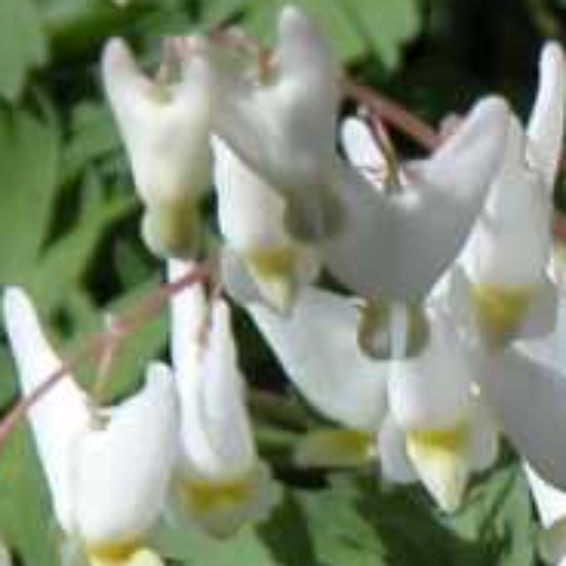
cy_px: 923
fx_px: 20034
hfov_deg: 1.6
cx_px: 1735
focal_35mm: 1083
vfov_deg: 1.6
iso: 100
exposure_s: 1/494
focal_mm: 44.7
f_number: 4
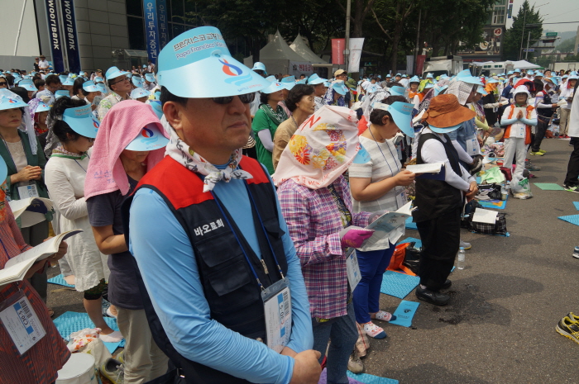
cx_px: 290
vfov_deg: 47.8
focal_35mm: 27
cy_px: 192
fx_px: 434
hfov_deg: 67.4
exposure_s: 1/250
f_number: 8
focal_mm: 18
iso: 100
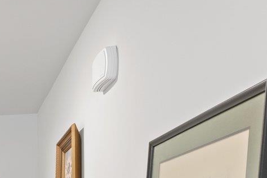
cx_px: -152
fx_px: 512
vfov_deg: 18.2
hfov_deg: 22.8
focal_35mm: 69
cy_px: 240
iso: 320
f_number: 8
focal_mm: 16
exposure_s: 1/1.25
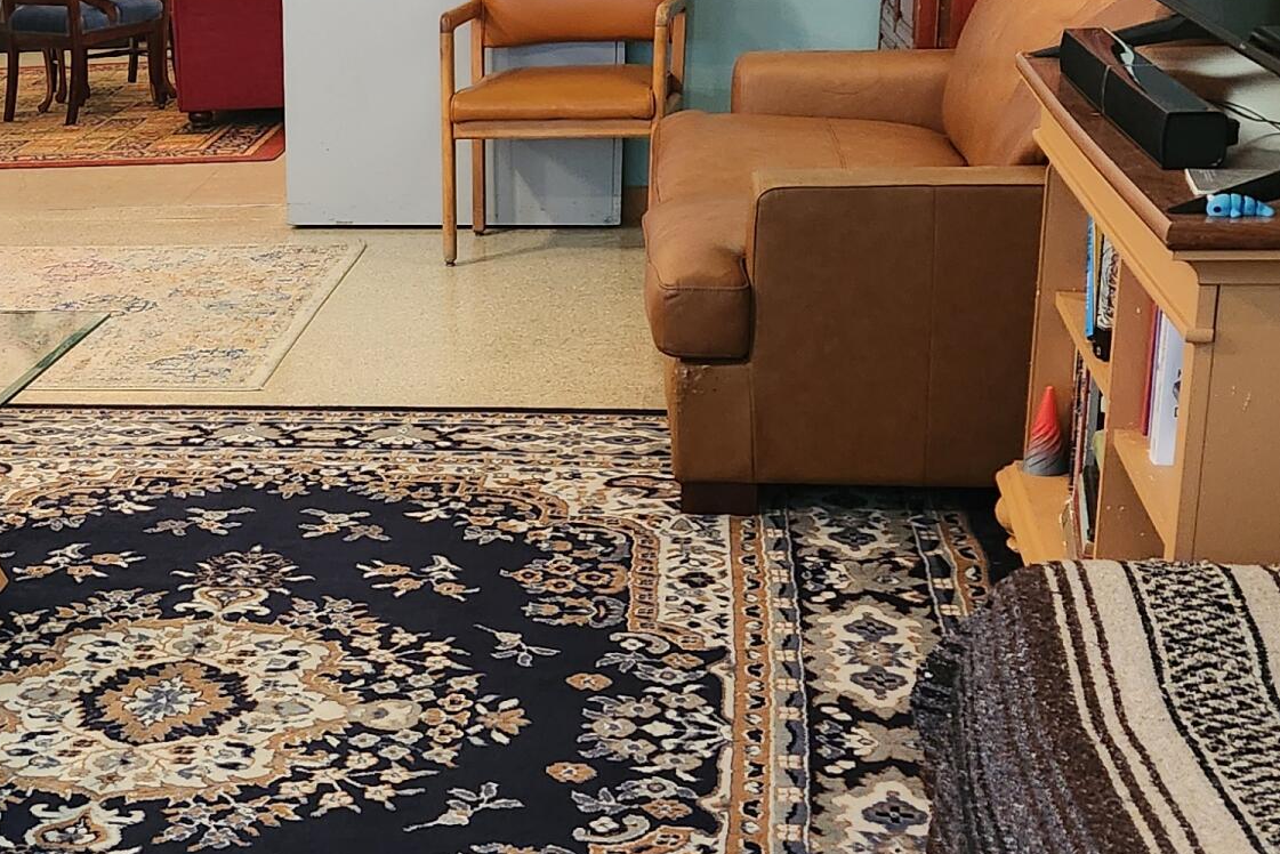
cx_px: 32
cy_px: 519
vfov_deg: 21.2
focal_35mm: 64
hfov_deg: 29.5
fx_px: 2276
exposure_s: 1/40
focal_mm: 5.4
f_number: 1.8
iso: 640
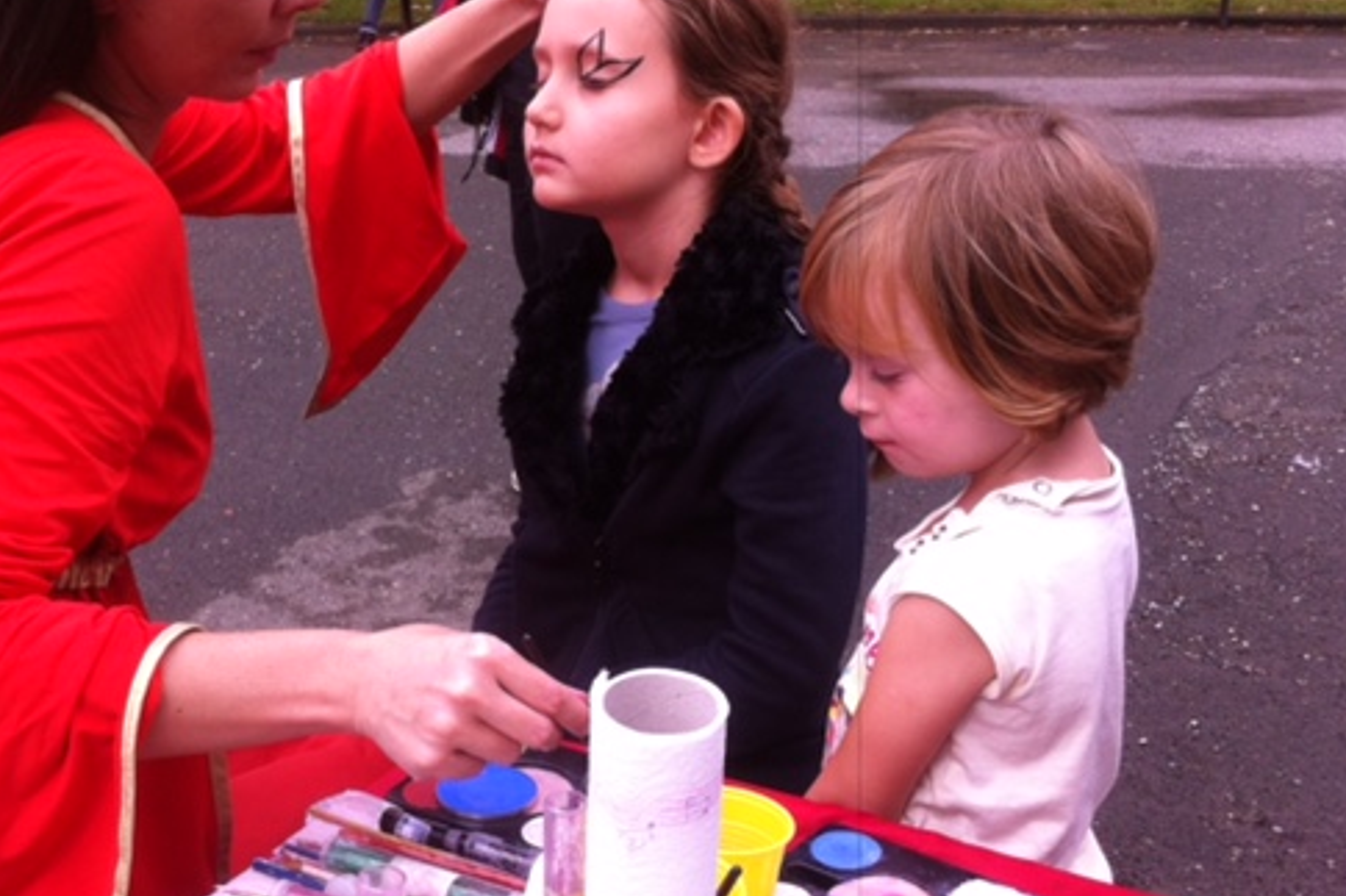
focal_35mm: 48
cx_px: 505
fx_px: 1794
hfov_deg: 40.8
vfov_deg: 28.1
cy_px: 444
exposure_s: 1/343
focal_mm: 3.85
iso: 80
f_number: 2.8
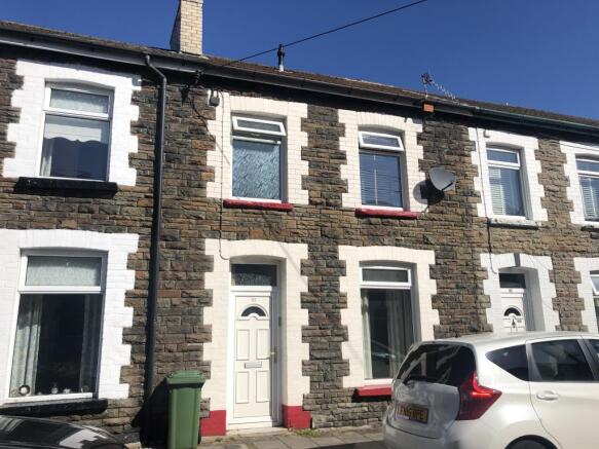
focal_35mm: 28
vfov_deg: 49.7
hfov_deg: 63.5
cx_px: 300
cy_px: 224
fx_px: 484
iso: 20
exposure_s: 1/3745
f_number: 1.8
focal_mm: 3.99
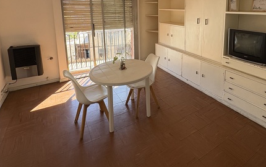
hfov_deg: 76.1
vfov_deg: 49.7
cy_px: 32
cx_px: 163
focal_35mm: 23
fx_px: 167
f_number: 2.2
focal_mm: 2.22
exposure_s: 1/195
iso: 64
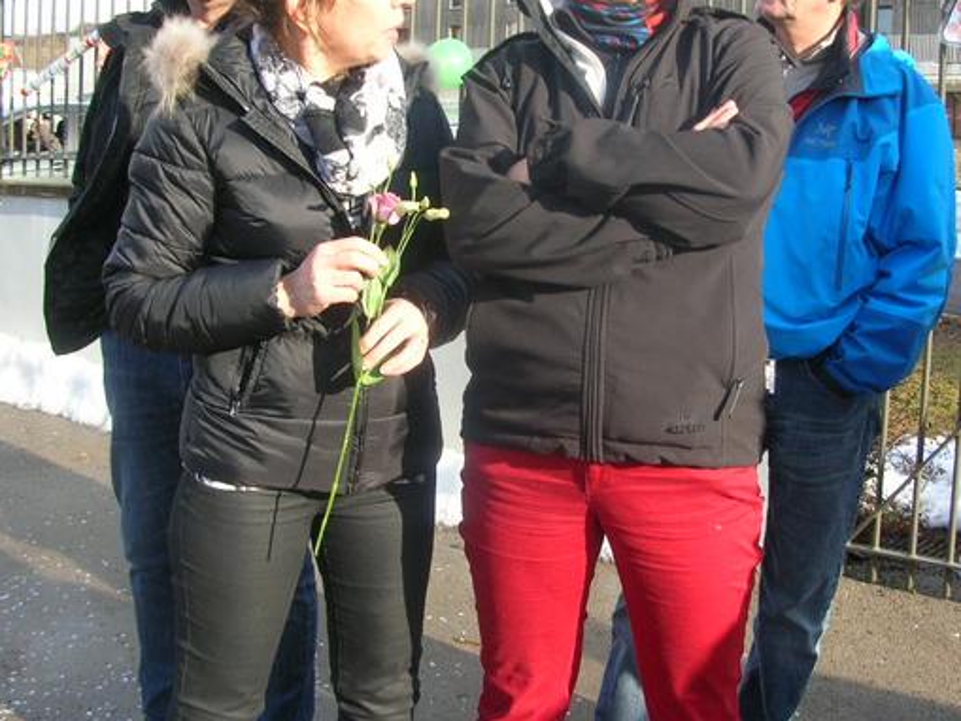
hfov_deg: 42.6
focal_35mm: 44
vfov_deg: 32.8
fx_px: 1222
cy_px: 300
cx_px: 600
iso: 50
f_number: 2.8
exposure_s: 1/286
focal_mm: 5.8
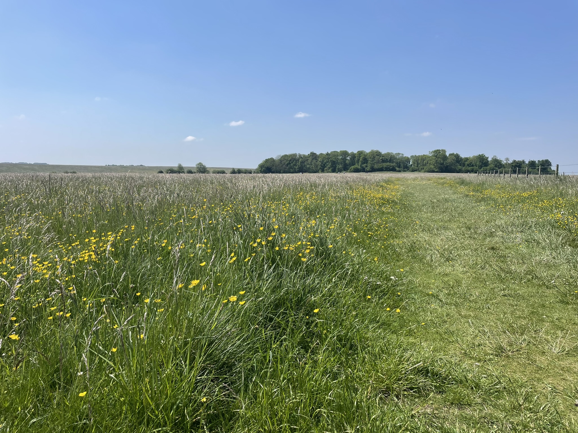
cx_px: 289
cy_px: 216
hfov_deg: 67.3
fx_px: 434
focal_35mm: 26
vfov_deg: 53.1
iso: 32
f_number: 1.6
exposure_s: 1/4132
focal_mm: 4.2
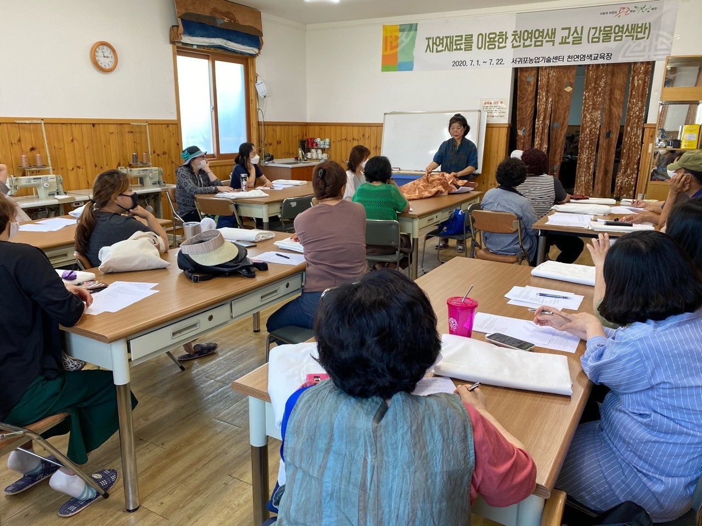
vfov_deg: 53.1
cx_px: 351
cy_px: 263
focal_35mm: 26
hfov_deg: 67.3
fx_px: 527
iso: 100
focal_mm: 4.25
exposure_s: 1/120
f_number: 1.8
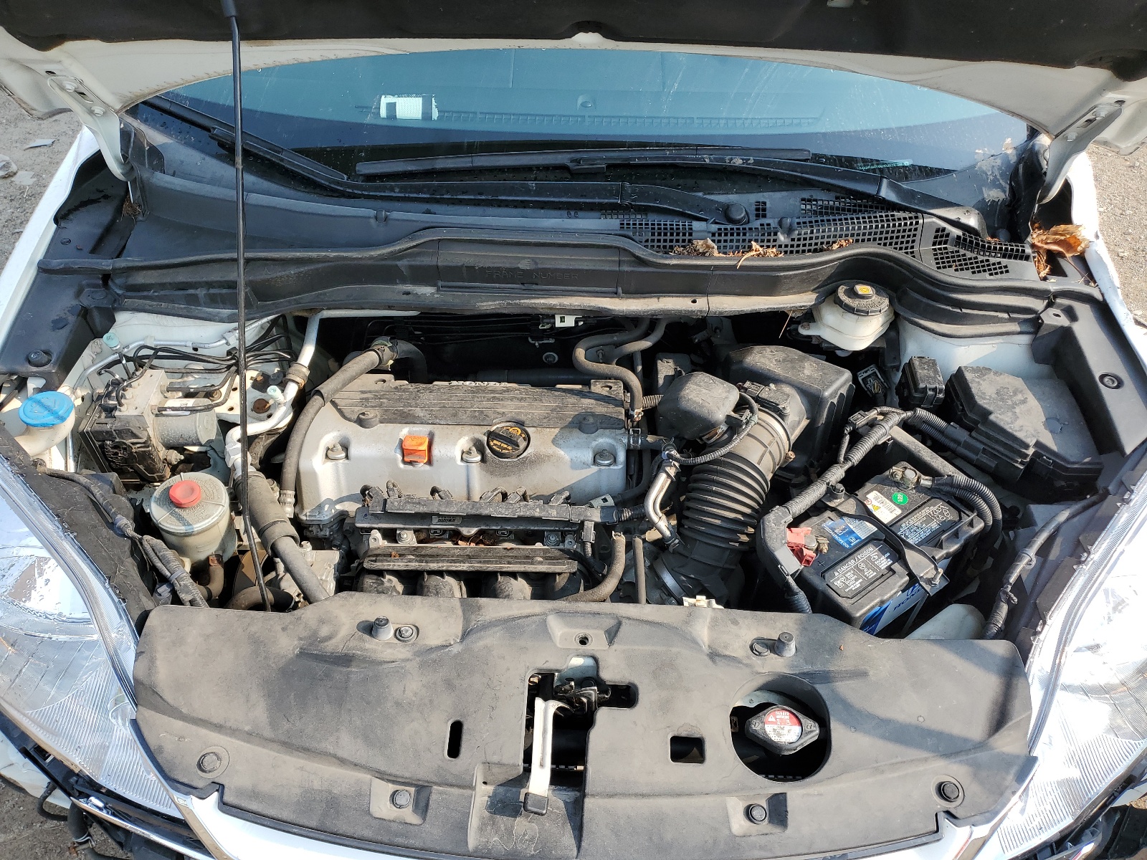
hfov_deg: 67.3
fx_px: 862
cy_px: 430
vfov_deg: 53.1
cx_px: 574
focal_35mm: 26
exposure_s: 1/1000
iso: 50
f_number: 1.5
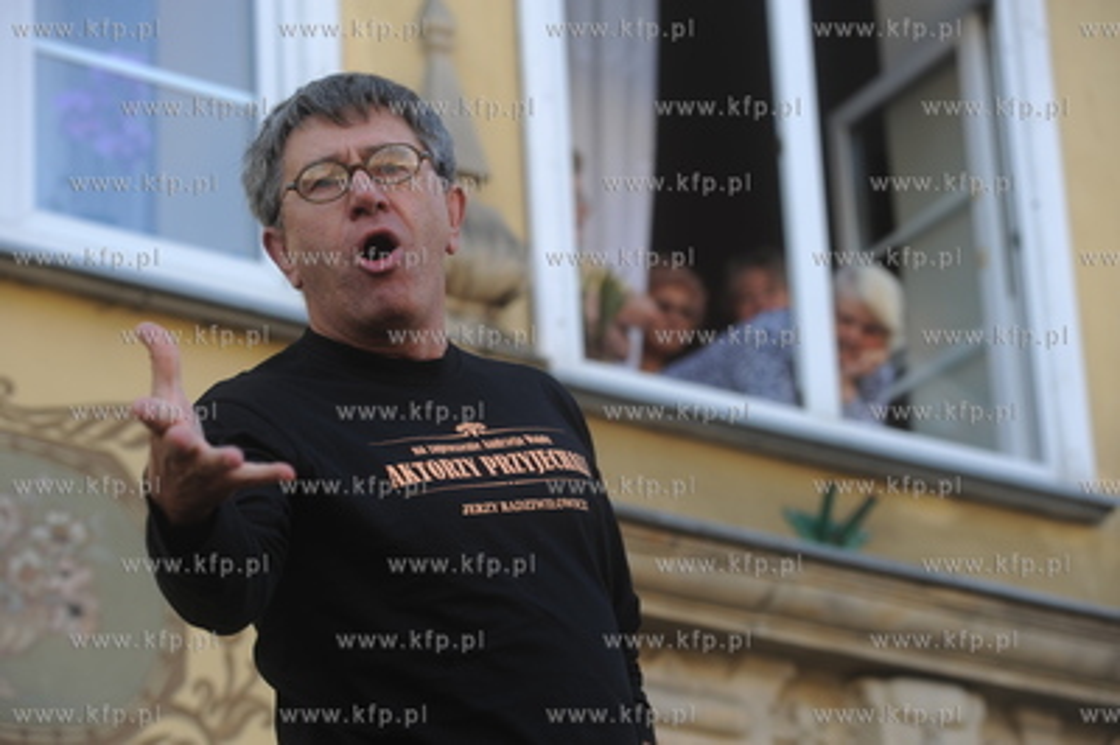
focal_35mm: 112
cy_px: 372
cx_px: 560
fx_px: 3481
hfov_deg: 18.3
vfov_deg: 12.2
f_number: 5.6
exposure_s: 1/100
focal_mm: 112
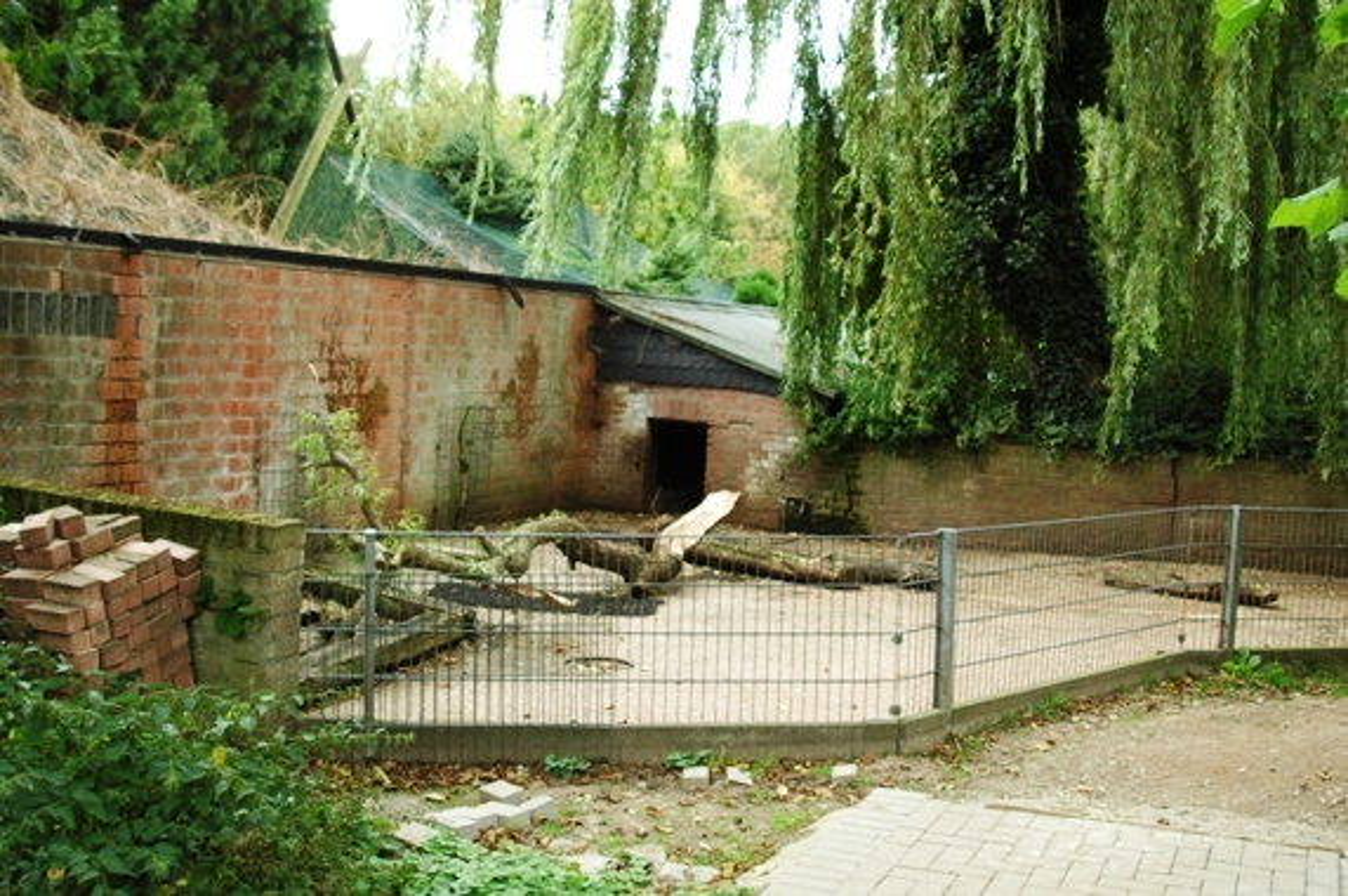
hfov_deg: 46.4
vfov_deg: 31.8
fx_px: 1571
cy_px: 448
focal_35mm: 42
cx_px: 674
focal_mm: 28
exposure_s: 1/500
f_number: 5
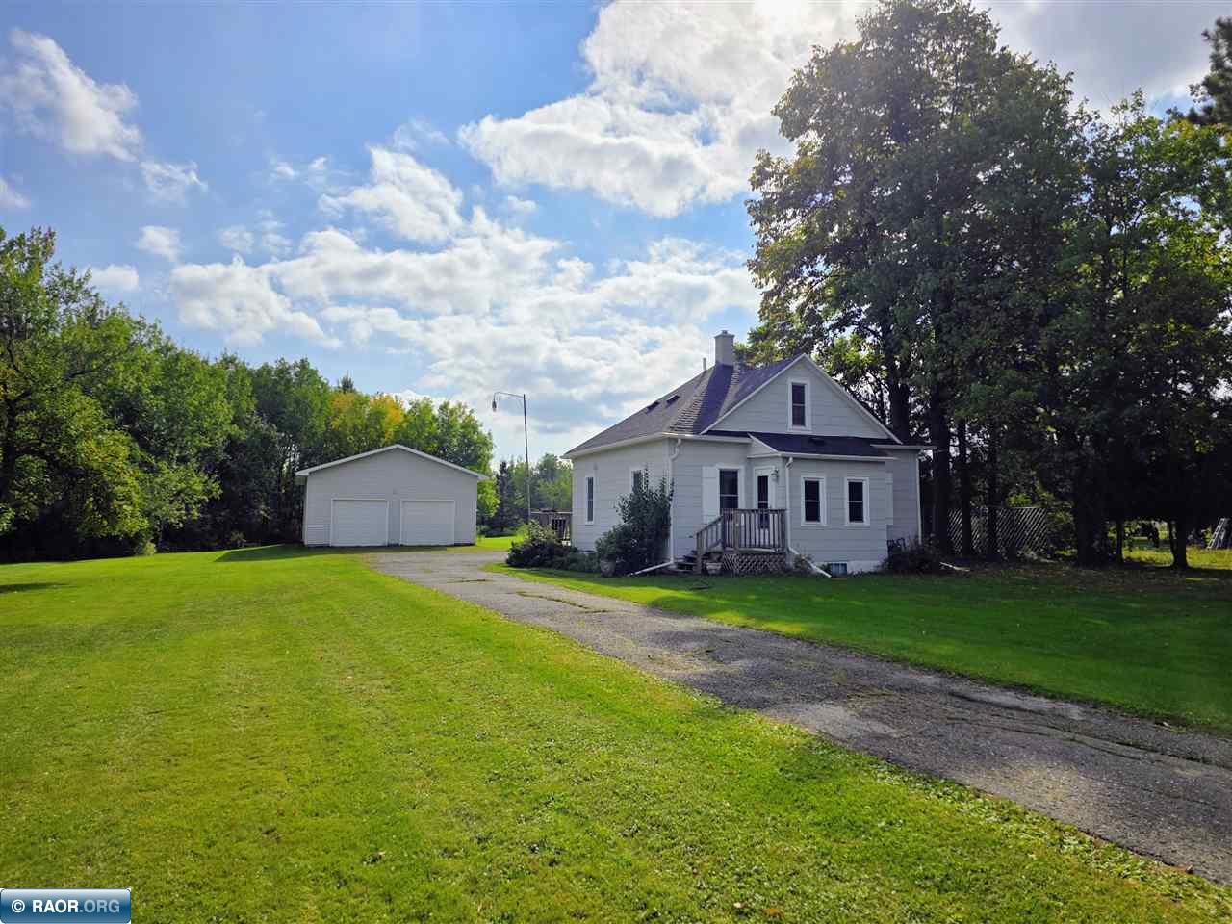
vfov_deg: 58.9
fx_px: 819
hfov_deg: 73.9
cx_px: 616
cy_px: 462
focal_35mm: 23
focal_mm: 6.3
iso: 32
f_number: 1.7
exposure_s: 1/7944
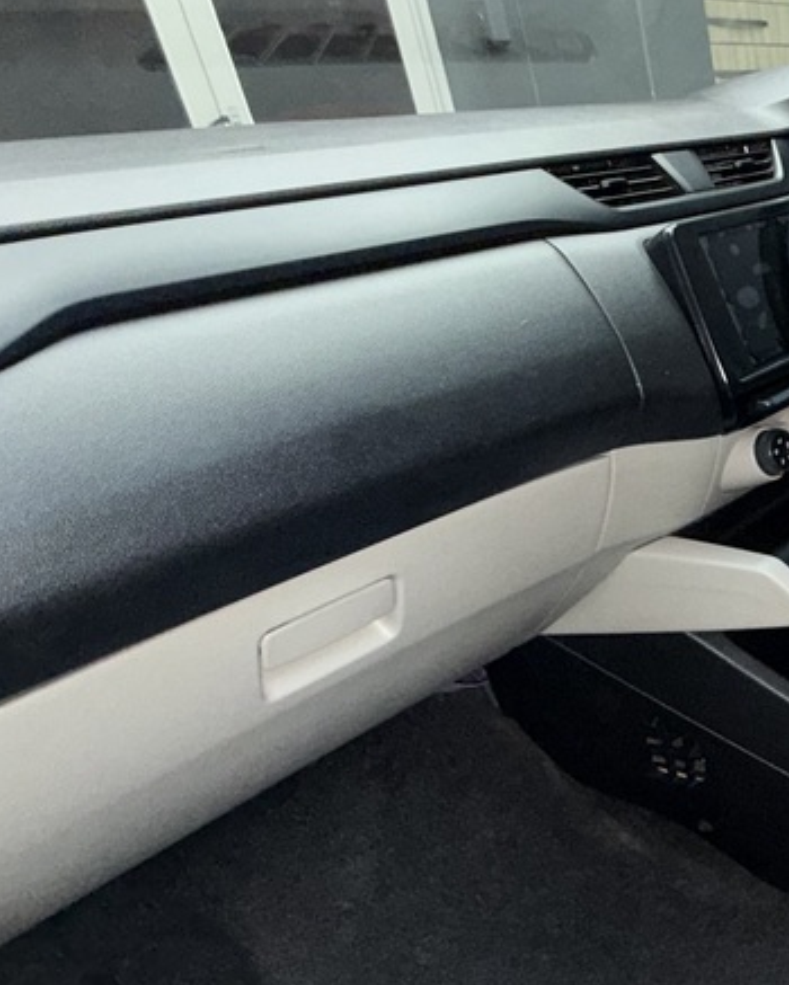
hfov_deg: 33.4
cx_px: 1028
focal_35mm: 32
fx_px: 933
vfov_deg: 55.6
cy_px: 518
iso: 160
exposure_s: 1/33
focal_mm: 2.22
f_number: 2.2
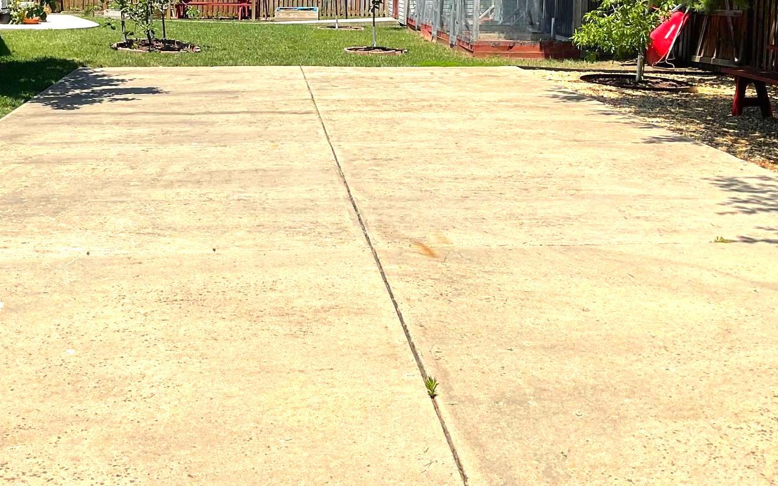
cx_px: 298
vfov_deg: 25.2
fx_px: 1060
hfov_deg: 40.1
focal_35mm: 50
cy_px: 70
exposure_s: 1/2227
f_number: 1.8
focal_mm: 3
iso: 16
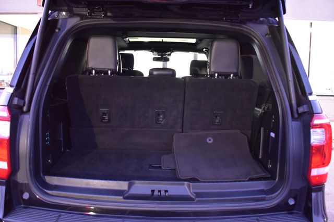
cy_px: 111
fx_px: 320
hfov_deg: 55.1
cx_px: 167
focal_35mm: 34
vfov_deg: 38.3
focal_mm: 23
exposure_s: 1/3
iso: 1600
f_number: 3.8
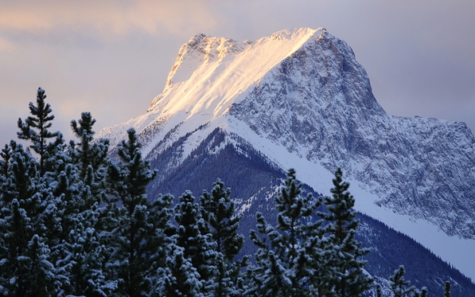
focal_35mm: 338
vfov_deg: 3.9
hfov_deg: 6.2
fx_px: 4375
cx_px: 237
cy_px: 143
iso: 250
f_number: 4
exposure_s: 1/250
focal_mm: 120.91
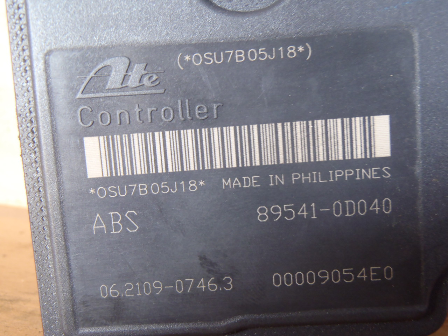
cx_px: 224
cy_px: 168
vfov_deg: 38.7
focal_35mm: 37
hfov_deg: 50.1
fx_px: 479
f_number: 4.7
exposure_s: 1/15
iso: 200
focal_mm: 6.64
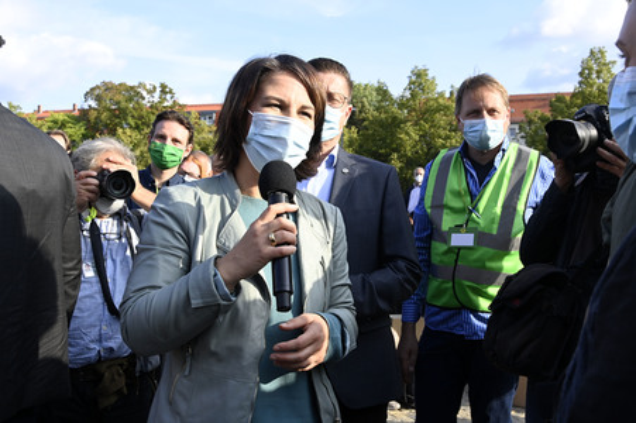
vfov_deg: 36.8
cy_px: 212
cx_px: 318
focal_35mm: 36
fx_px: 636
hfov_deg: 53.2
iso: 1600
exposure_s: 1/800
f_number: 10
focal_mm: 36
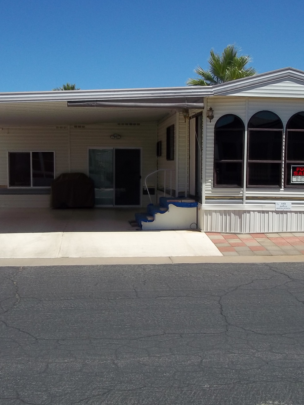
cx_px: 157
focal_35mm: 43
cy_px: 202
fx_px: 503
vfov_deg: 43.8
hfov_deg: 33.6
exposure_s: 1/640
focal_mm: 5.7
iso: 80
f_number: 5.5
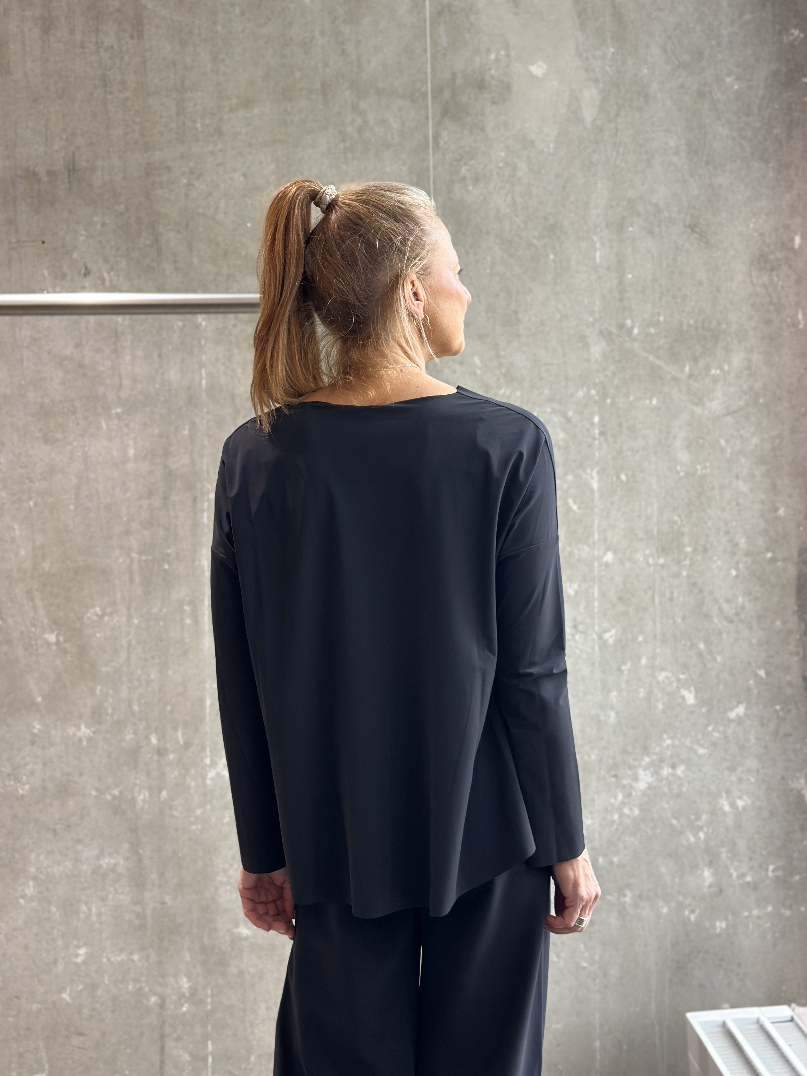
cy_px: 538
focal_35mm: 48
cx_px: 404
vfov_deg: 39.7
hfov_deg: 30.3
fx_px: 1492
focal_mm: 6.86
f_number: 1.78
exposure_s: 1/100
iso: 125
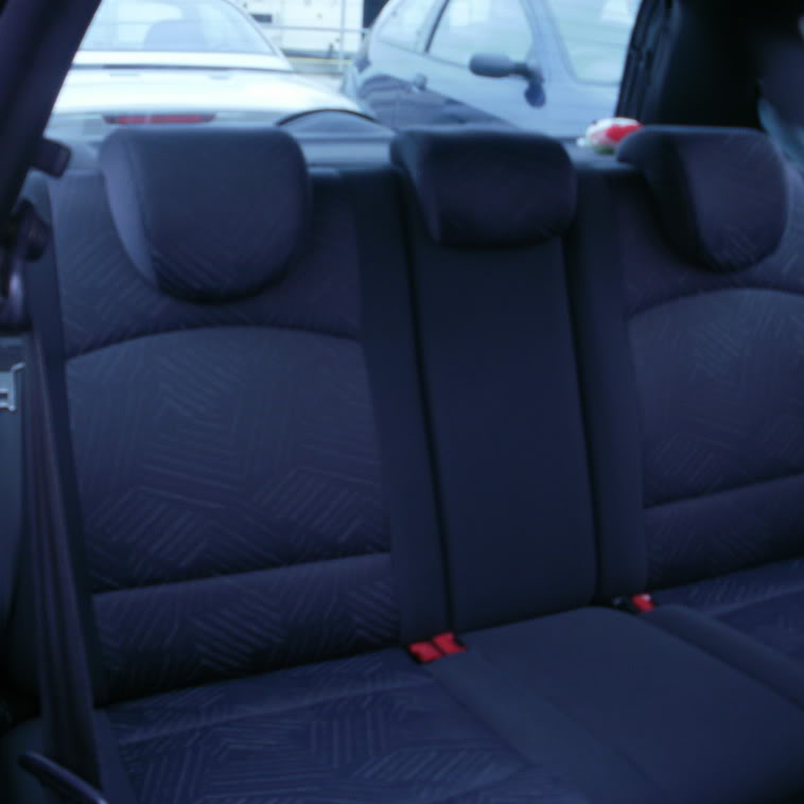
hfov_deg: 38.9
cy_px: 399
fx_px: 1130
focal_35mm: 43
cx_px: 509
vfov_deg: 39.2
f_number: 3.5
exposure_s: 1/40
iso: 100
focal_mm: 6.3
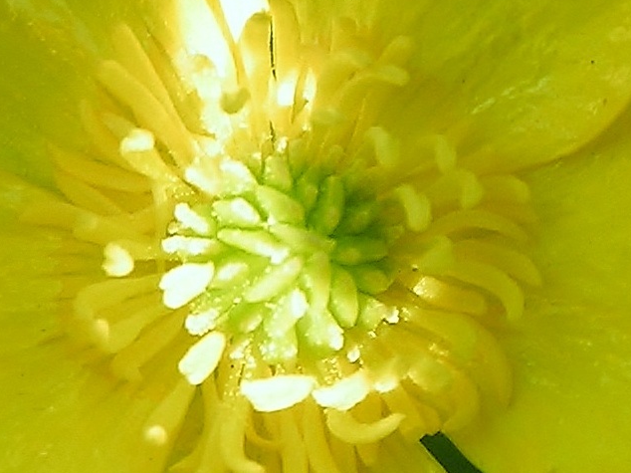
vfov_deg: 7.3
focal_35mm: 203
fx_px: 3699
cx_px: 353
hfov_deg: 9.7
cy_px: 237
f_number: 5
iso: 50
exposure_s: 1/200
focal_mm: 9.7
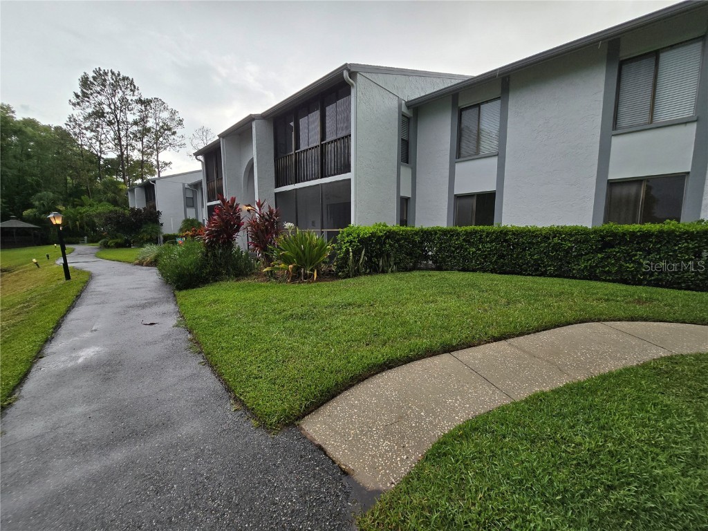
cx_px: 354
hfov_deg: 106.2
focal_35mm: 13
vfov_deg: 89.9
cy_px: 266
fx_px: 266
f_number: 2.2
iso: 50
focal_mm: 2.2
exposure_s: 1/349
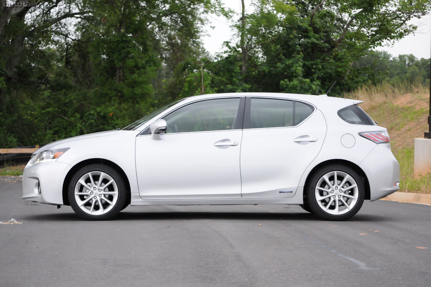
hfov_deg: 24.6
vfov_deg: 16.5
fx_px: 987
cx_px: 216
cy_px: 144
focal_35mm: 82
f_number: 4.5
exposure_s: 1/400
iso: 2000
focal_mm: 55
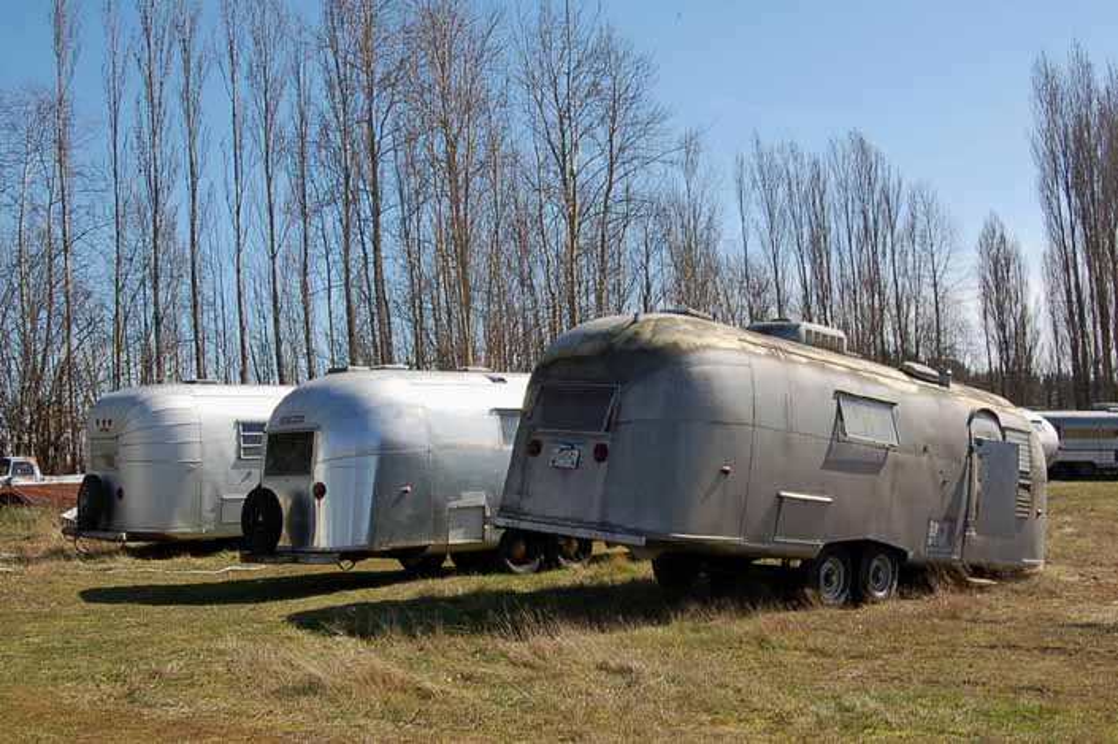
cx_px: 559
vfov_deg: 31.8
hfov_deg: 46.4
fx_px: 1303
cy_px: 372
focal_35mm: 42
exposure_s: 1/60
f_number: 20
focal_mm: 28
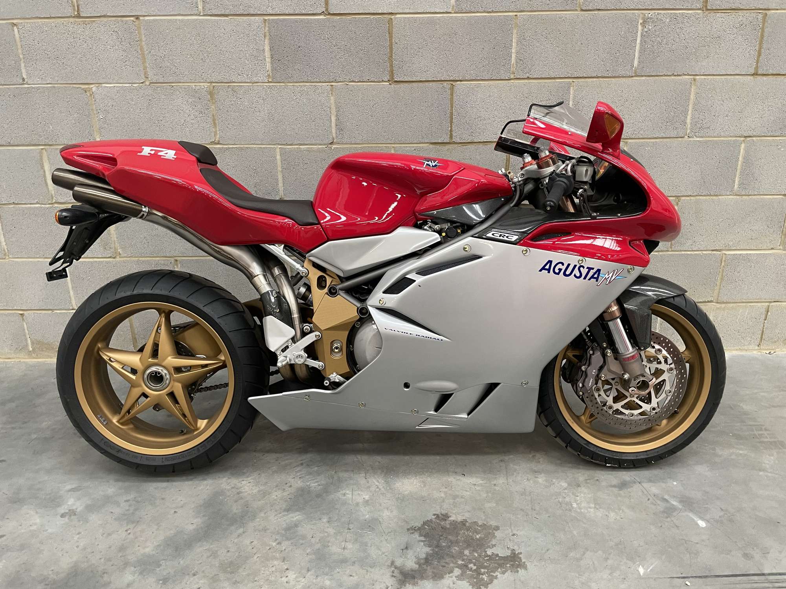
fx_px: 590
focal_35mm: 26
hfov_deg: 67.3
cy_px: 294
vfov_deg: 53.1
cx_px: 393
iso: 250
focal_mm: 4.2
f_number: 1.6
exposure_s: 1/60
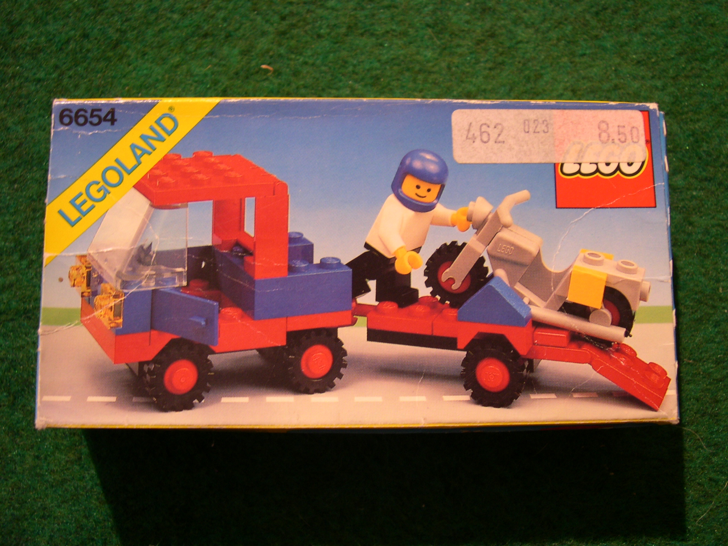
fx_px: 799
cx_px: 364
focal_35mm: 38
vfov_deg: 37.7
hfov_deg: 49.0
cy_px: 273
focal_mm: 8
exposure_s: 1/5
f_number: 2.8
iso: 122
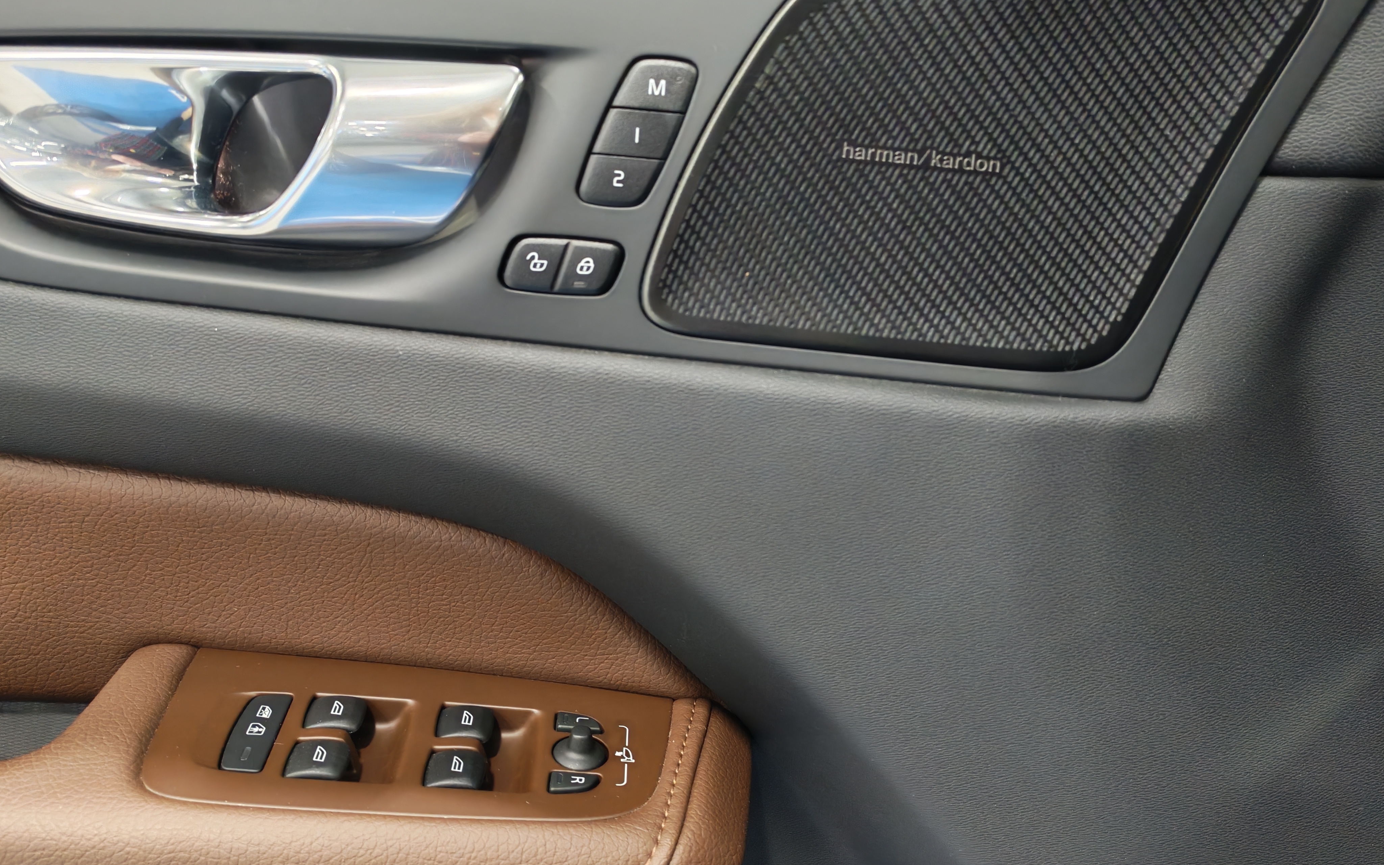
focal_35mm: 34
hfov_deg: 56.7
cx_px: 693
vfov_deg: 37.3
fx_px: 1282
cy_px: 427
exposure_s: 1/50
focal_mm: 6.12
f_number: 1.9
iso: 1337
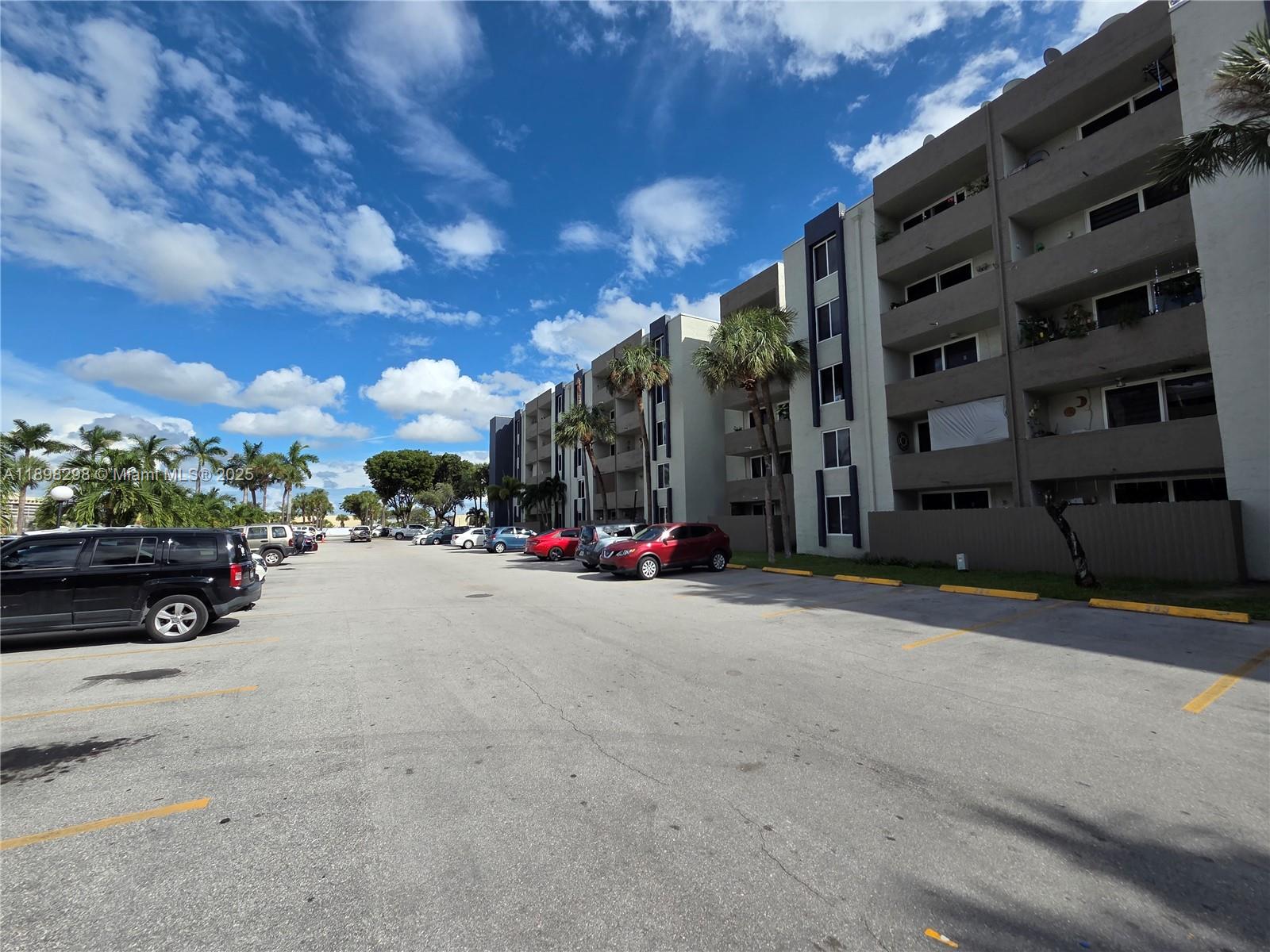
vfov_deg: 89.9
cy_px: 476
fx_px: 477
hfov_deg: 106.2
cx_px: 635
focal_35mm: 13
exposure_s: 1/2621
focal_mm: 2.2
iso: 50
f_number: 2.2
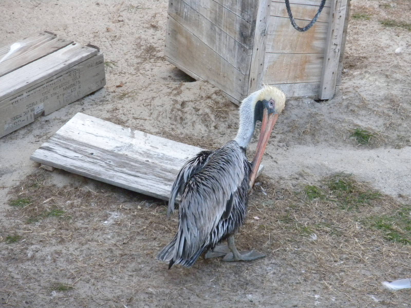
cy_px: 154
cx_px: 206
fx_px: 2826
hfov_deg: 8.3
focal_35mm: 238
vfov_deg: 6.2
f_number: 5.2
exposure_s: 1/358
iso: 400
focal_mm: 42.1
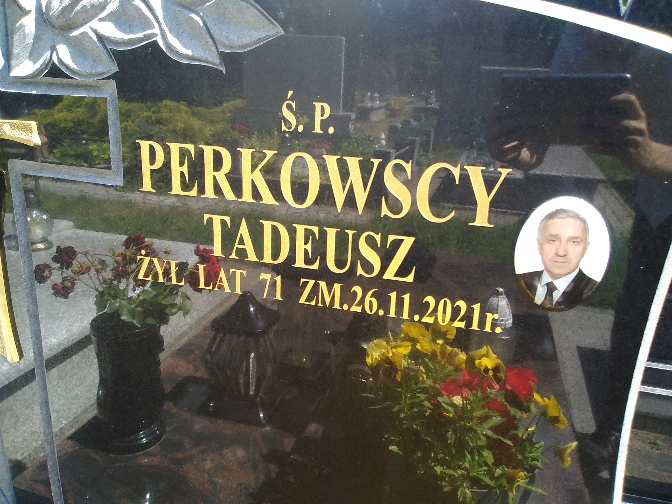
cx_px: 336
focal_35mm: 29
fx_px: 563
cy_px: 252
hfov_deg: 61.7
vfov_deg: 48.2
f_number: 2.4
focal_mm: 2.39
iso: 121
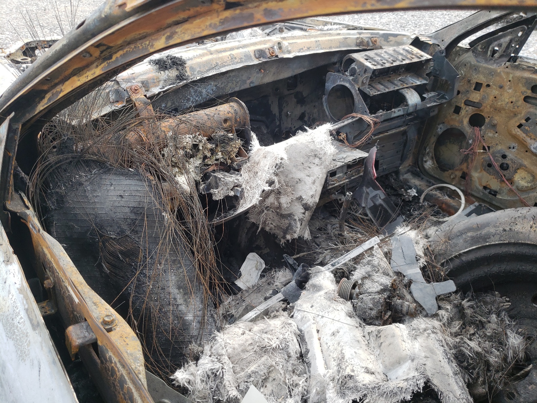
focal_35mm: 26
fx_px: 403
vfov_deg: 53.1
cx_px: 268
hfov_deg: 67.3
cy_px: 202
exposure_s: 1/500
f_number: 1.5
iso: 50
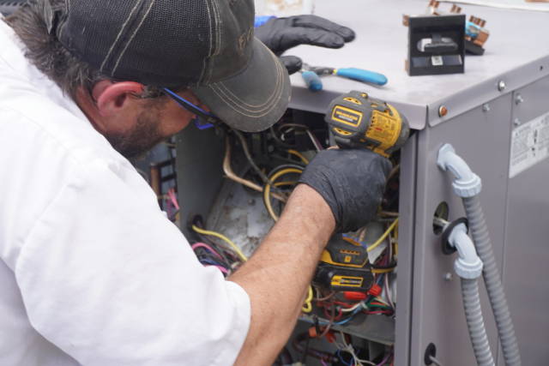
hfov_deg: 30.5
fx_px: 1007
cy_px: 183
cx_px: 274
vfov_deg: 20.6
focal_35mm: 66
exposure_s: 1/100
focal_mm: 44
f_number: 6.3
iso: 100
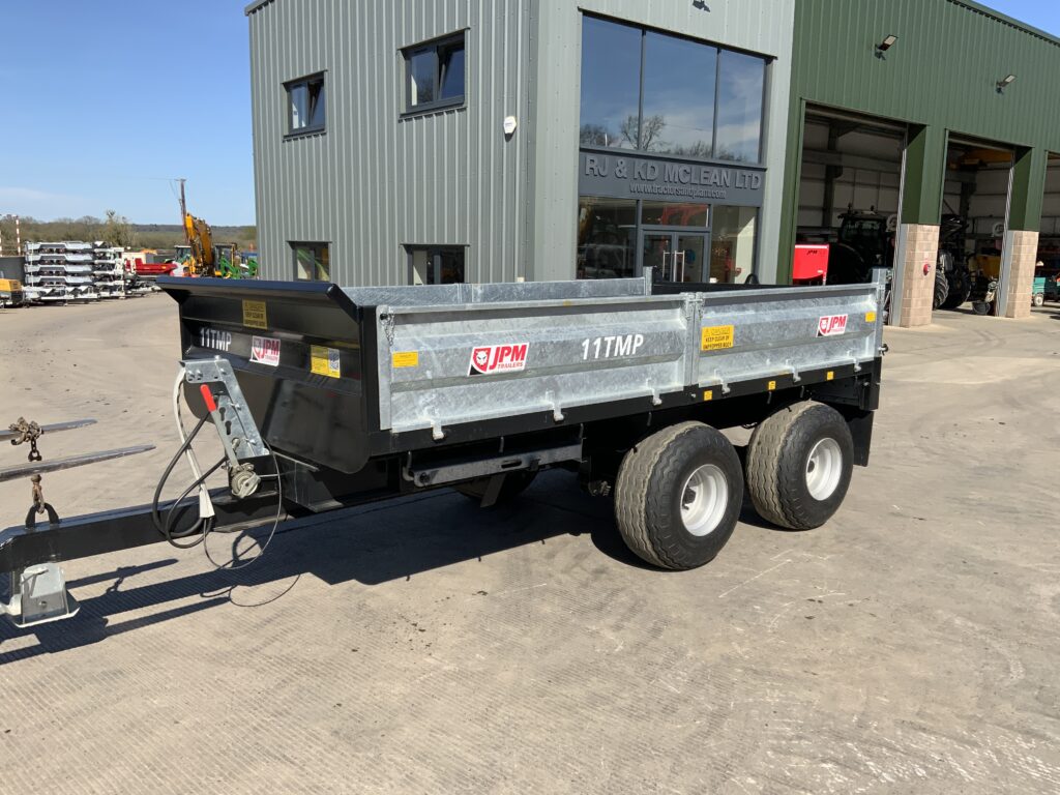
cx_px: 530
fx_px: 888
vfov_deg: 48.2
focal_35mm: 29
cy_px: 398
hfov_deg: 61.7
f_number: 1.8
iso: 16
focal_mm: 3
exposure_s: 1/2058
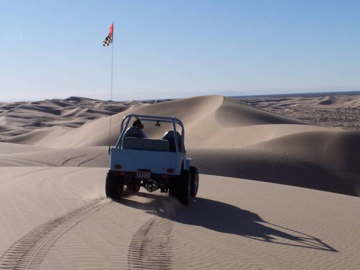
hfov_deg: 28.5
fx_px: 707
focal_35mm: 68
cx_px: 189
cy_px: 137
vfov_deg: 21.6
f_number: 6.3
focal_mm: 10.7
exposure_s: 1/750
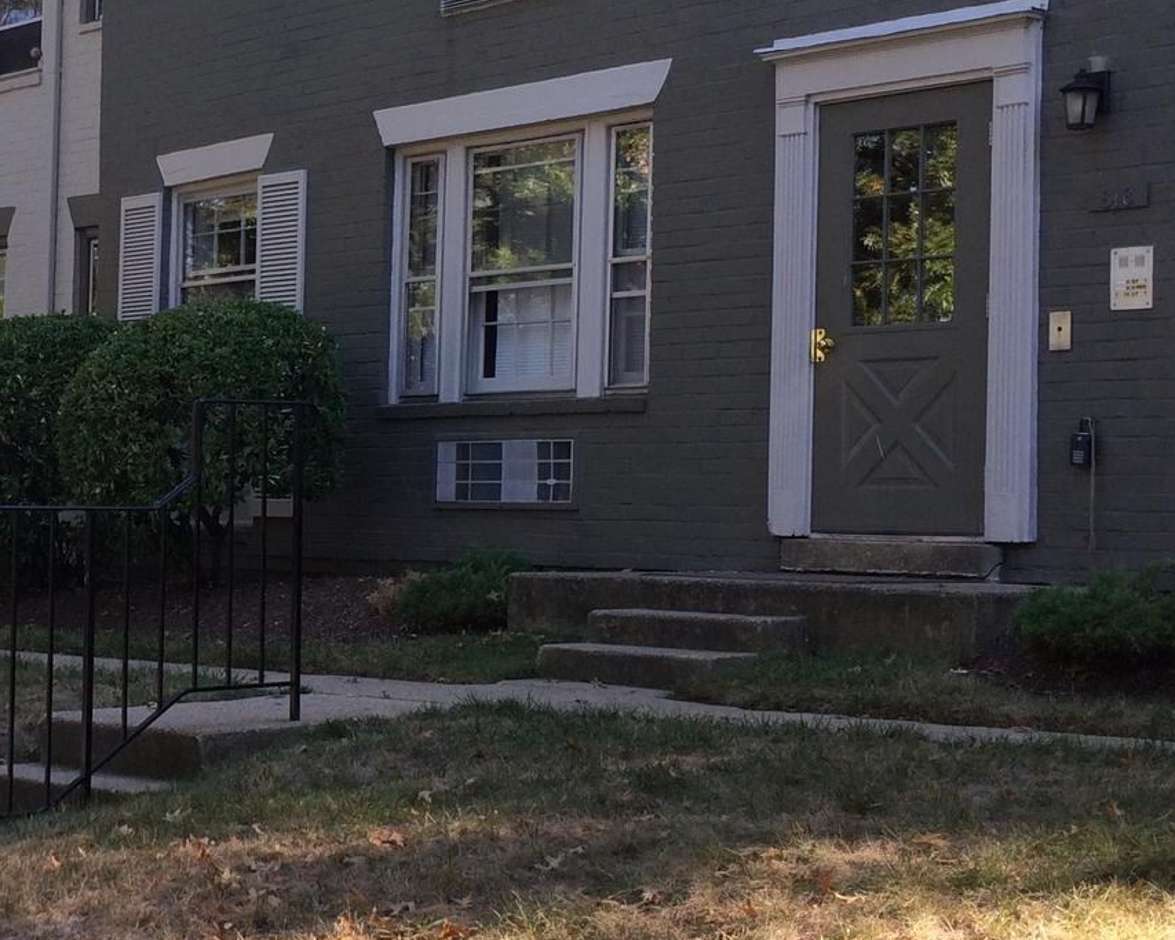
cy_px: 426
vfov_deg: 22.5
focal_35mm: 68
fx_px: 2364
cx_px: 169
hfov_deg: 27.1
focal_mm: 4.15
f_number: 2.2
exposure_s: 1/311
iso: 32
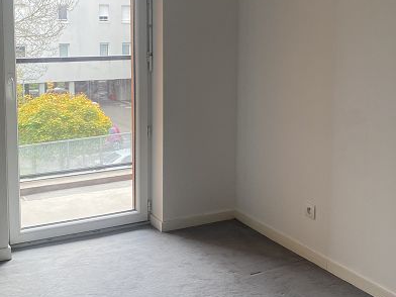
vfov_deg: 27.2
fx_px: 606
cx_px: 186
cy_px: 80
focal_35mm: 53
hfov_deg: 36.2
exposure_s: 1/121
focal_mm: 4.25
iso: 80
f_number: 1.8
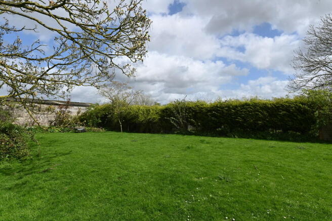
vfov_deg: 59.4
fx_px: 193
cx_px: 166
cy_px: 110
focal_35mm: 21
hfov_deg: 81.3
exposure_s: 1/500
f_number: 11
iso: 400
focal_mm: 21
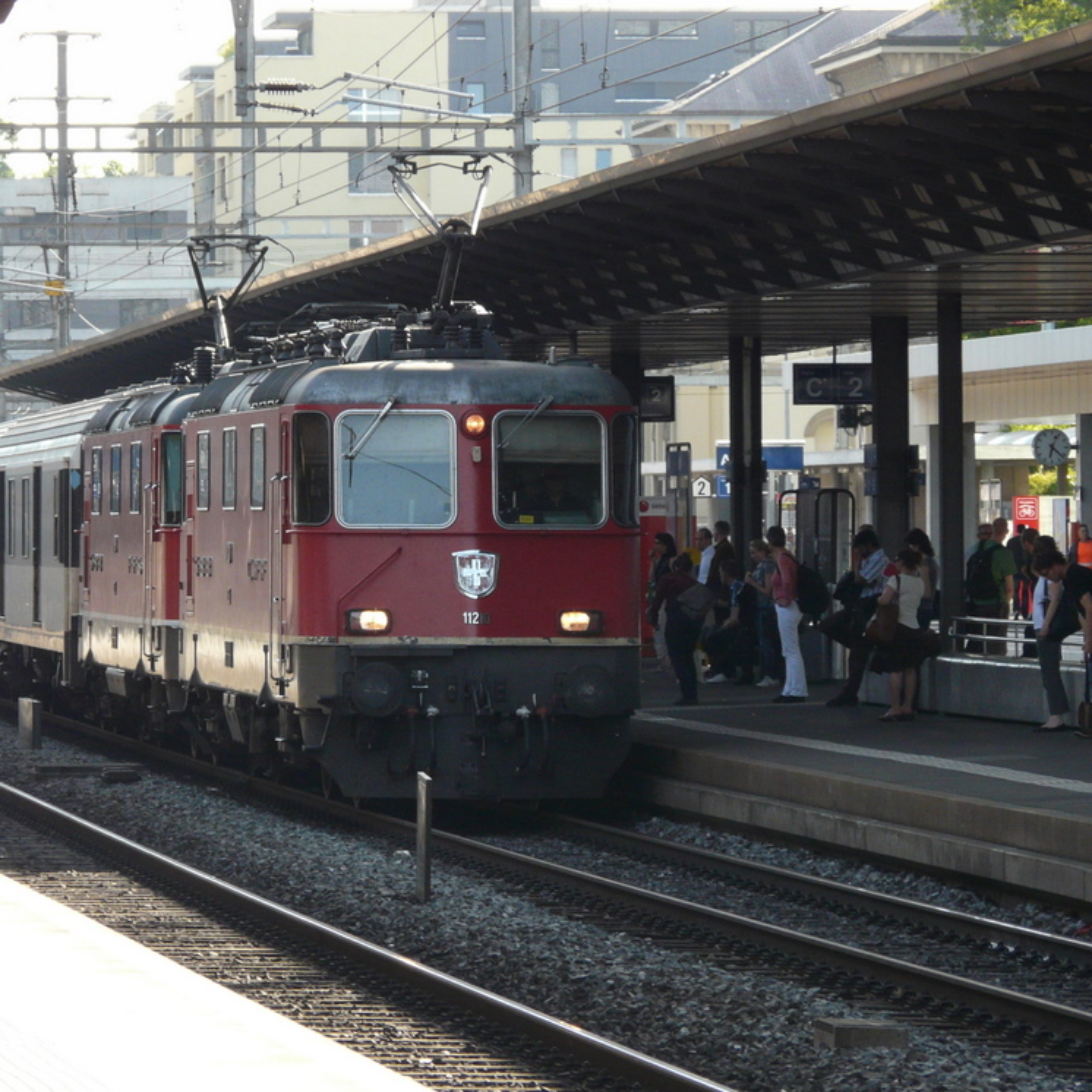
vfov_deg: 6.5
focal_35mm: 269
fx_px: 9601
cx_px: 444
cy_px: 546
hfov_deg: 6.5
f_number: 4
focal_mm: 37.2
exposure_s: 1/320
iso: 200
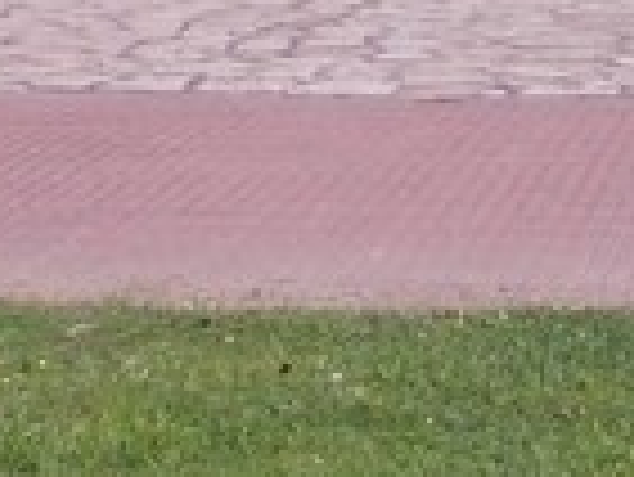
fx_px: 2786
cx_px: 796
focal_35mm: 152
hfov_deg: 12.6
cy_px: -522
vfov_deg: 9.1
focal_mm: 4
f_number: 5.4
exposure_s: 1/400
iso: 80
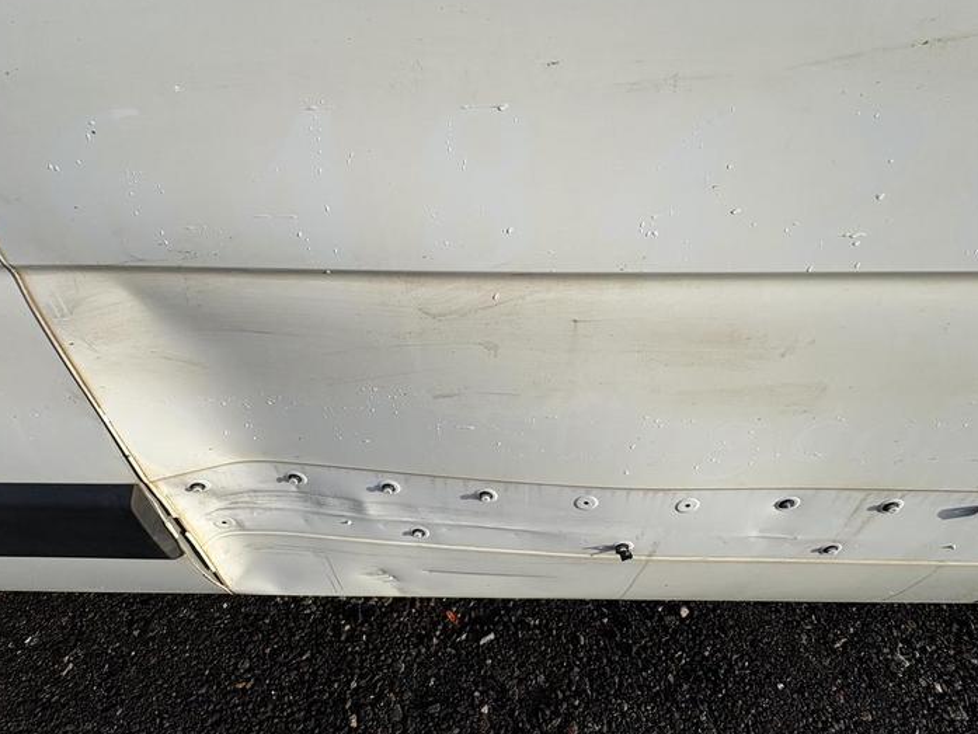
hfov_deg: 87.7
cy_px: 385
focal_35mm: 18
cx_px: 478
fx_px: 509
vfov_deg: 71.6
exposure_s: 1/1789
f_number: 2.2
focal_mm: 2.22
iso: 50
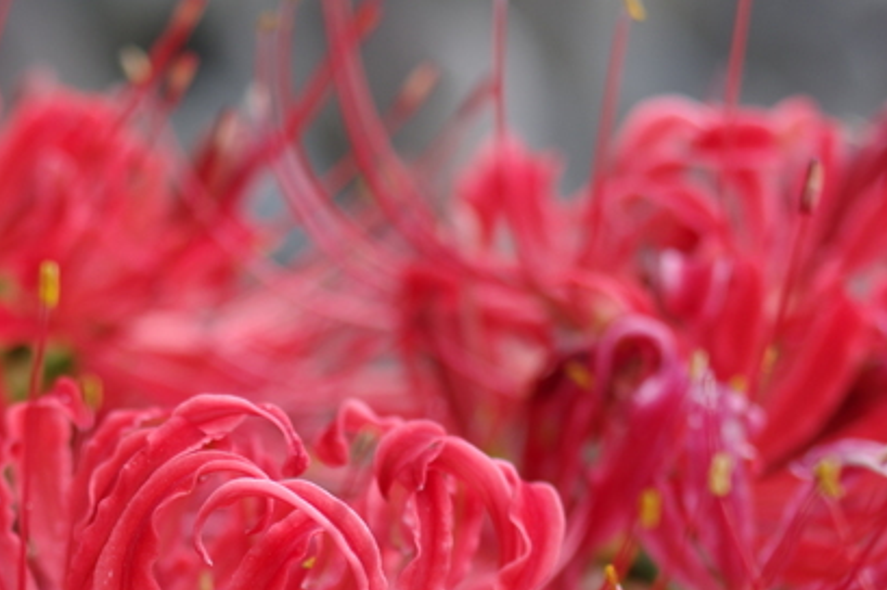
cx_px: -169
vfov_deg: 10.4
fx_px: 3200
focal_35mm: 130
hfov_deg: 15.2
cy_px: 655
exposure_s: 1/60
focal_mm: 35
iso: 100
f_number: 3.5
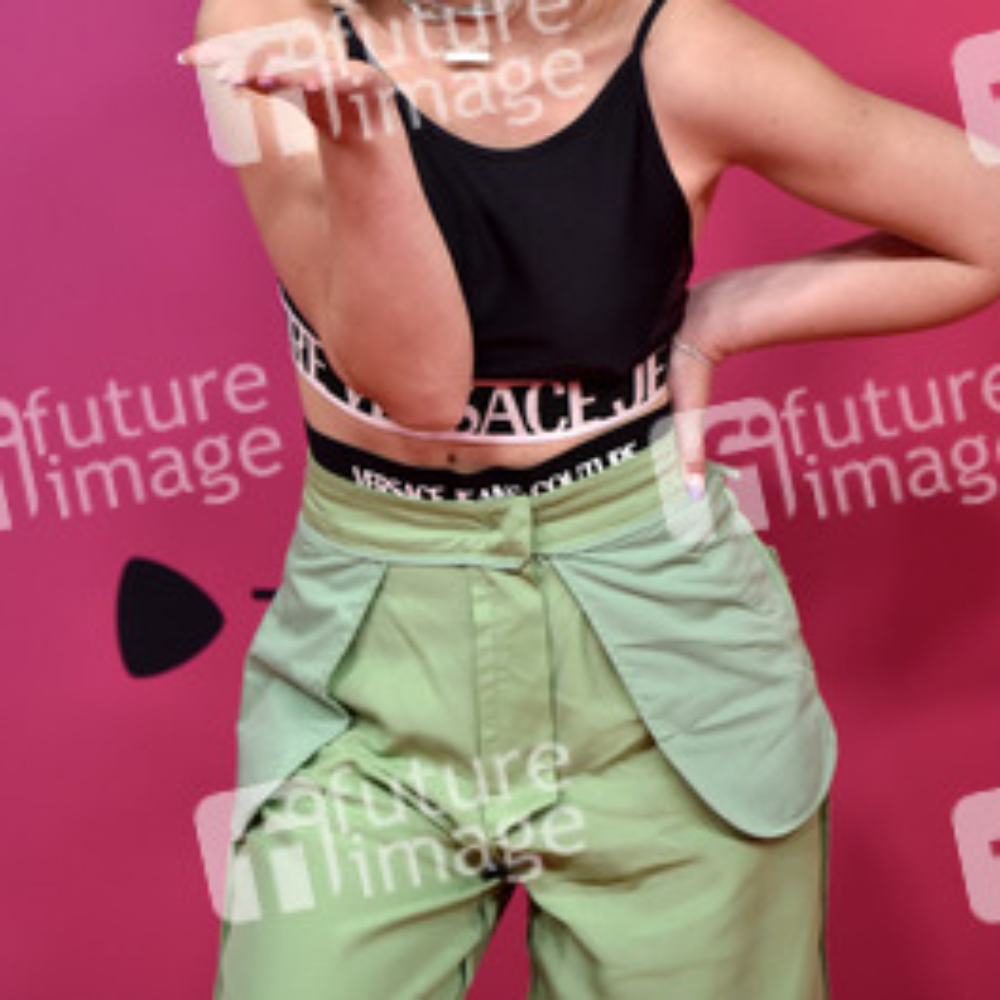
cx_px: 500
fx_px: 6733
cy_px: 265
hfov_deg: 8.5
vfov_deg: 8.5
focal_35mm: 206
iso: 2000
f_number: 5.6
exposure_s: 1/200
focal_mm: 160
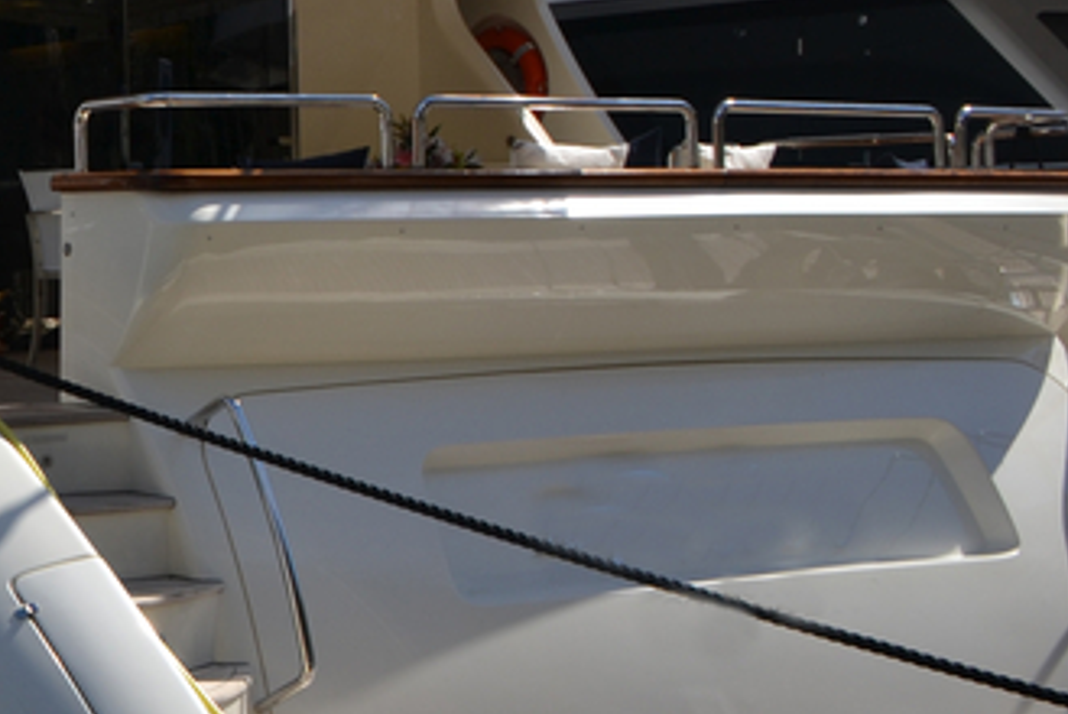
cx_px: -542
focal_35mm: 82
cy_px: 125
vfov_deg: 16.5
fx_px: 2435
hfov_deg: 20.9
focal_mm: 18
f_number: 9
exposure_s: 1/320
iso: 100
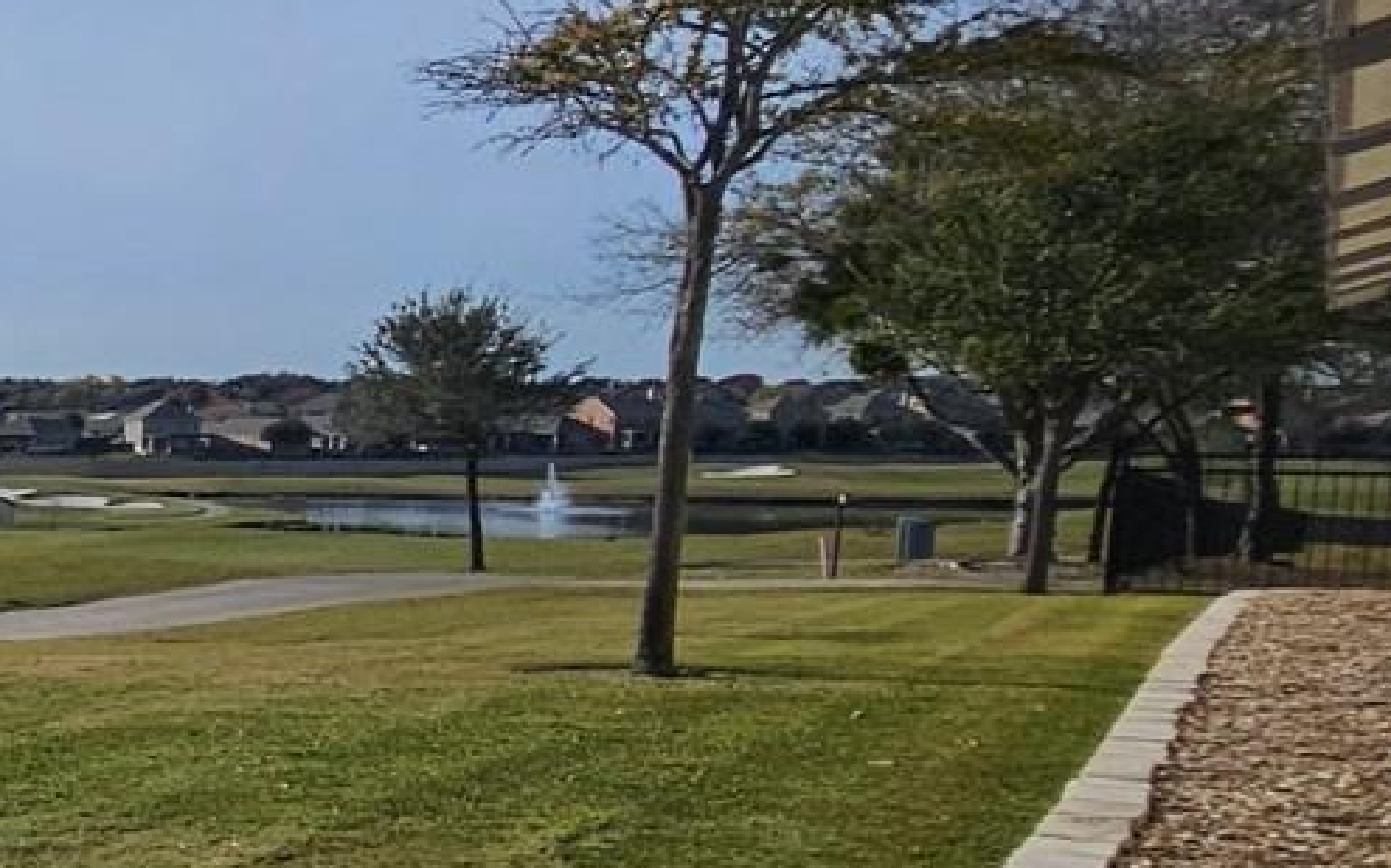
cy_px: 621
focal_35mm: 57
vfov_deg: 22.6
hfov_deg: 21.3
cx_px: -1177
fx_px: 2160
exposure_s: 1/5386
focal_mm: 2.2
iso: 50
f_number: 2.2
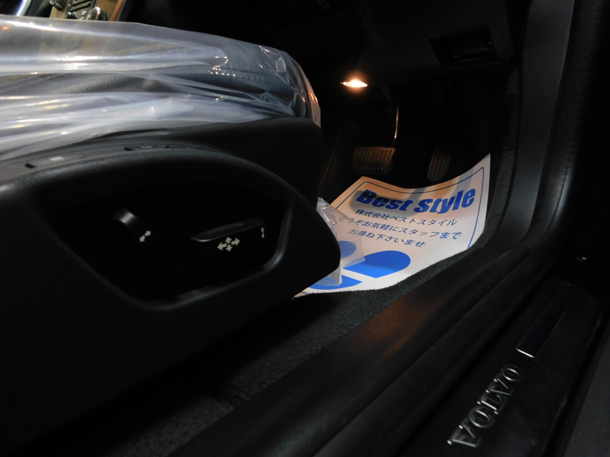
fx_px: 405
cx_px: 305
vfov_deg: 58.9
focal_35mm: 23
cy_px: 228
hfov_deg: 73.9
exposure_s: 1/25
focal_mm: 4
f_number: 3
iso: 400
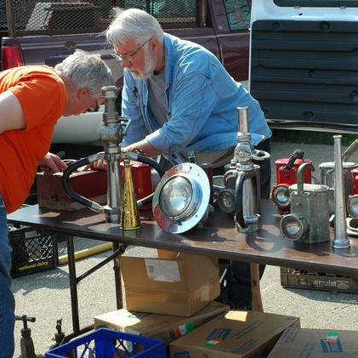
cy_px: 178
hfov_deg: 19.5
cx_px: 191
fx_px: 1041
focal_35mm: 89
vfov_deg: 19.5
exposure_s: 1/320
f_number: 10
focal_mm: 46
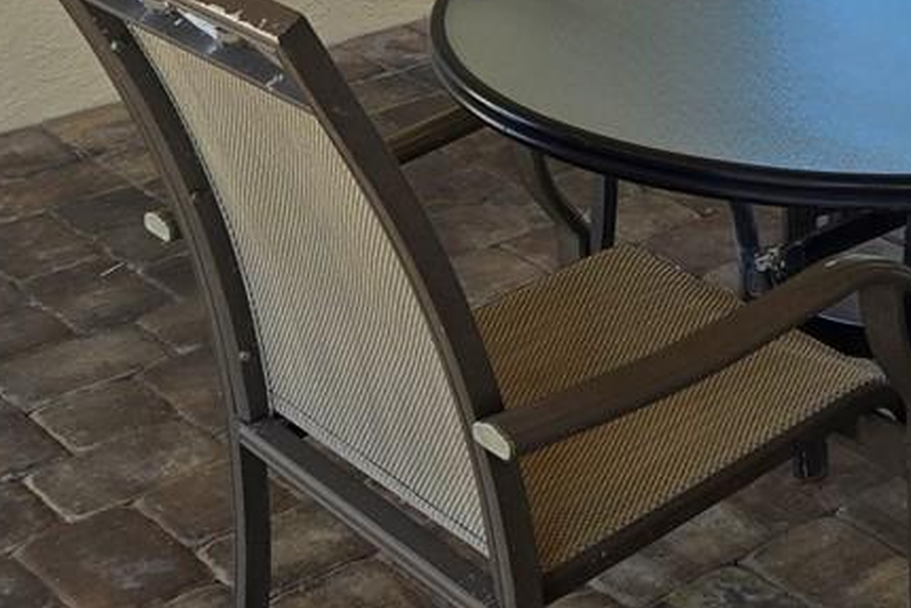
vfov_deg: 14.4
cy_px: -286
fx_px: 2253
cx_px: 788
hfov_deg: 22.4
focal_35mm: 89
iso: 25
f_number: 1.8
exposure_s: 1/1145
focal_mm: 5.4
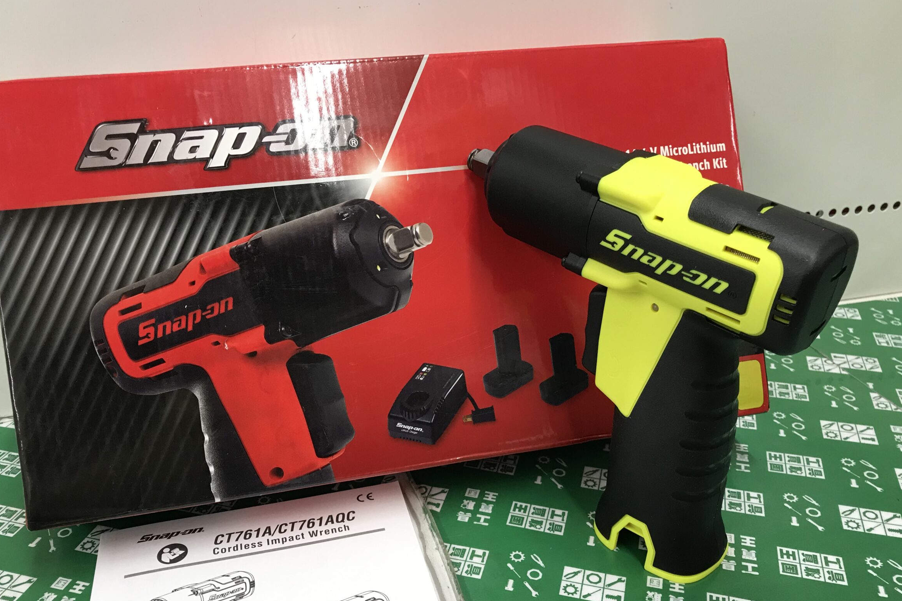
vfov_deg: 41.0
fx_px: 802
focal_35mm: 32
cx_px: 419
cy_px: 352
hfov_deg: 58.7
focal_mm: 3.99
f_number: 1.8
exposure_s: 1/40
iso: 25
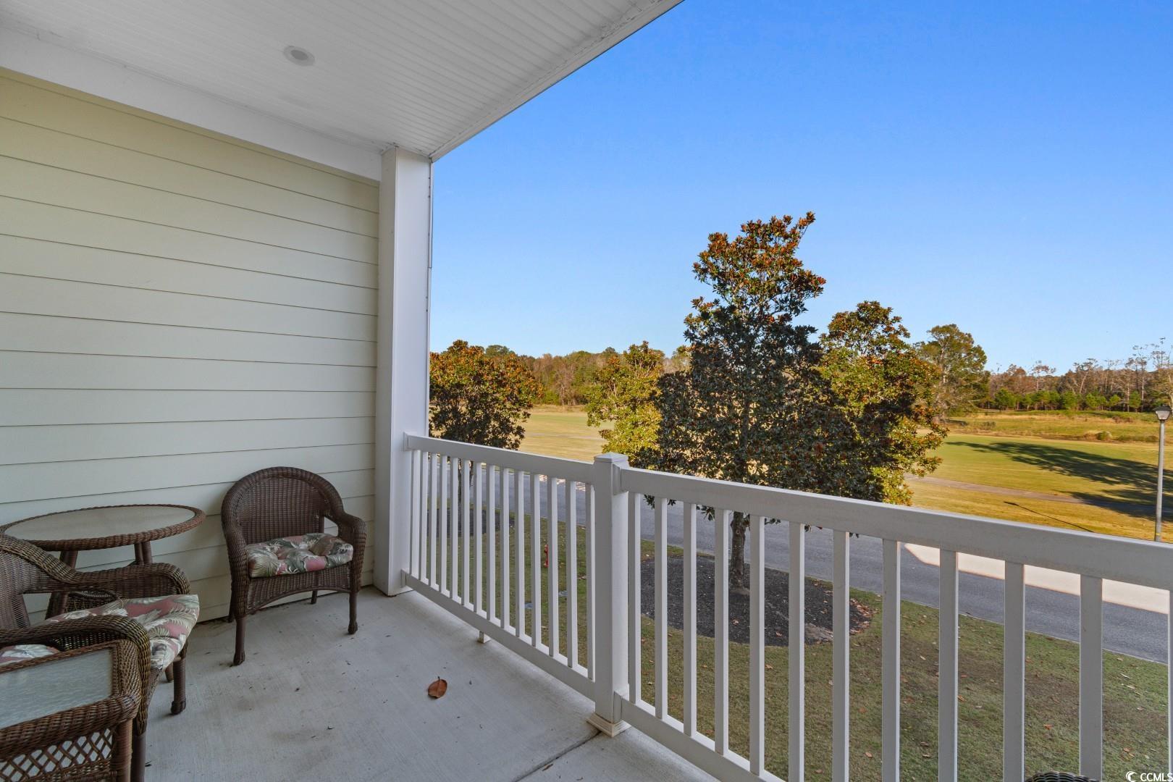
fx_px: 489
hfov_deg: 100.4
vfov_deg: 77.3
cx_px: 586
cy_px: 391
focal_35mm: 15
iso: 100
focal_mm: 10
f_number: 5.6
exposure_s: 1/125
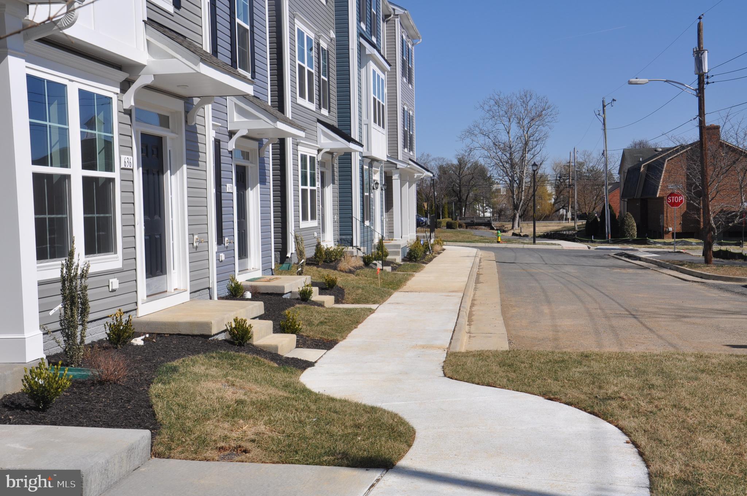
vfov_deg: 28.0
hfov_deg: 41.2
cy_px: 248
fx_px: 995
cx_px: 374
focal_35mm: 48
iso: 200
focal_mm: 32
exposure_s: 1/500
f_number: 11
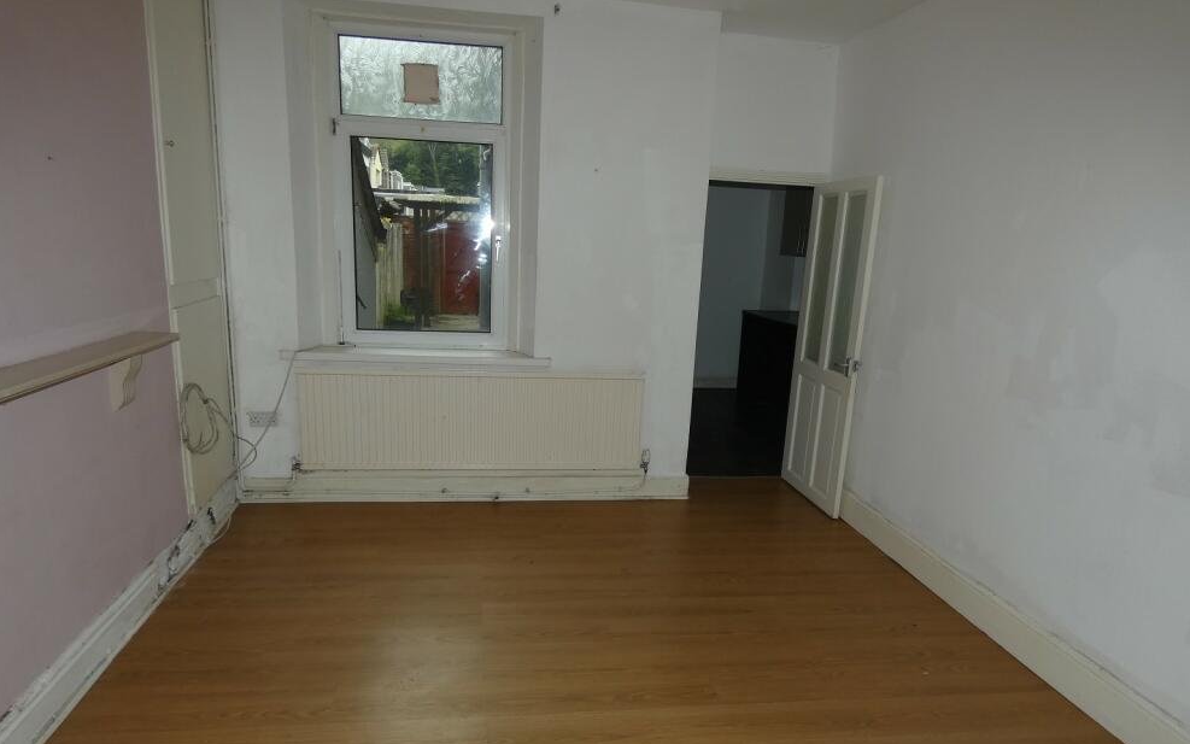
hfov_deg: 79.6
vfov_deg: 54.9
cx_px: 593
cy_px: 422
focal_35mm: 22
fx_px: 714
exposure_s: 1/125
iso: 80
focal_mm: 3.6
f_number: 2.8
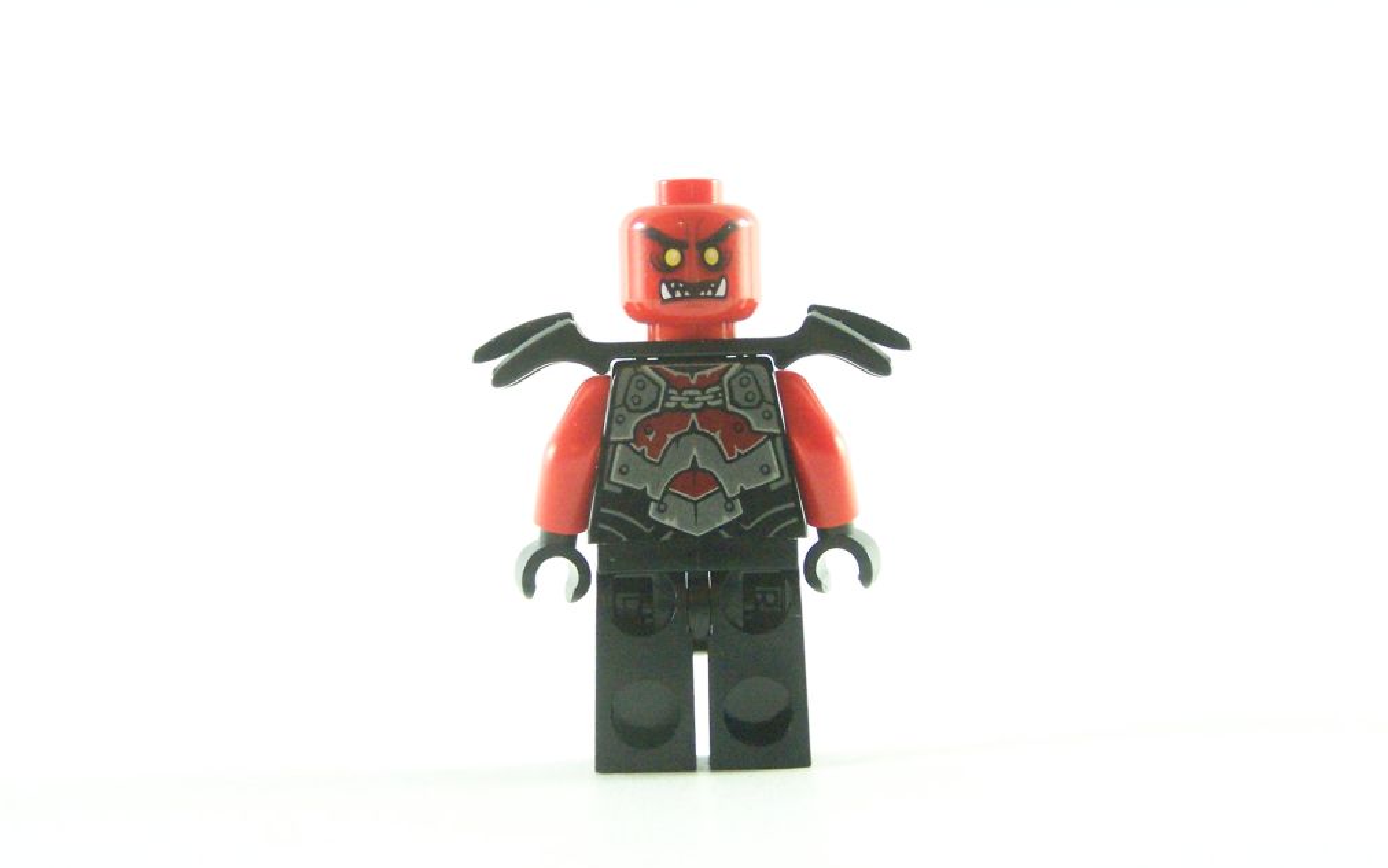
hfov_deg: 23.6
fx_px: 3329
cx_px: 697
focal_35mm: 88
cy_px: 404
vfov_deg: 14.8
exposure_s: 1/45
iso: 400
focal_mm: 13.7
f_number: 3.2
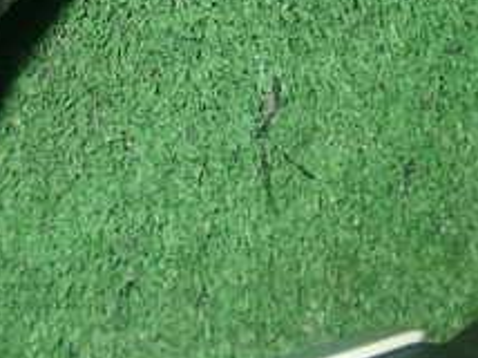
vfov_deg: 14.2
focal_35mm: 101
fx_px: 1393
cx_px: 188
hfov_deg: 19.4
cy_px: -49
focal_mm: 6.37
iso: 640
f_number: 7.1
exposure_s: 1/40
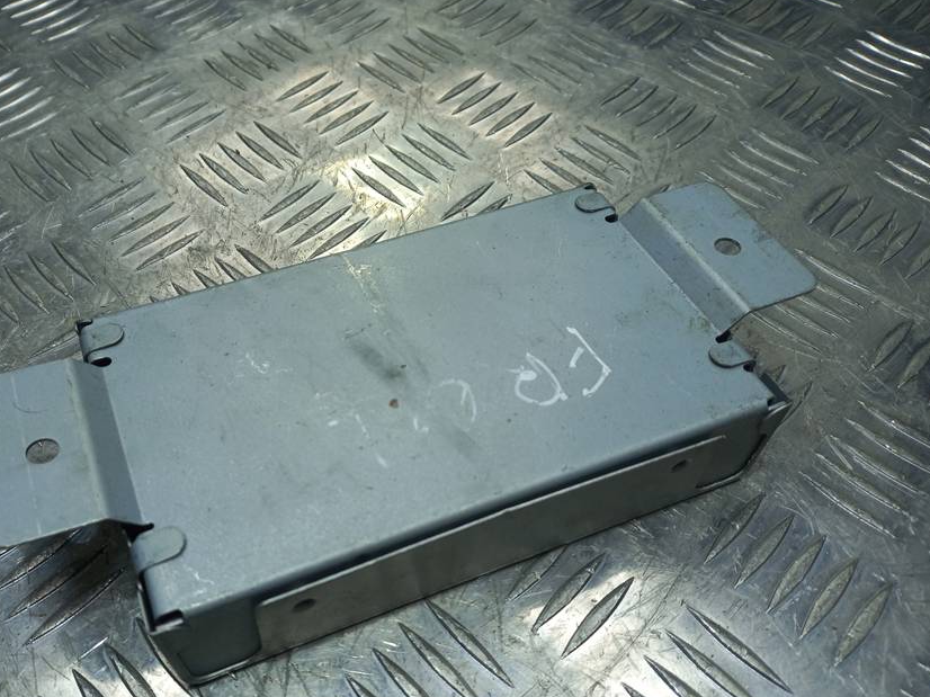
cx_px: 370
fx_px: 833
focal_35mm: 31
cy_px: 401
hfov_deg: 57.9
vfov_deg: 45.3
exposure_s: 1/100
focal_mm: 4.6
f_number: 1.8
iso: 25
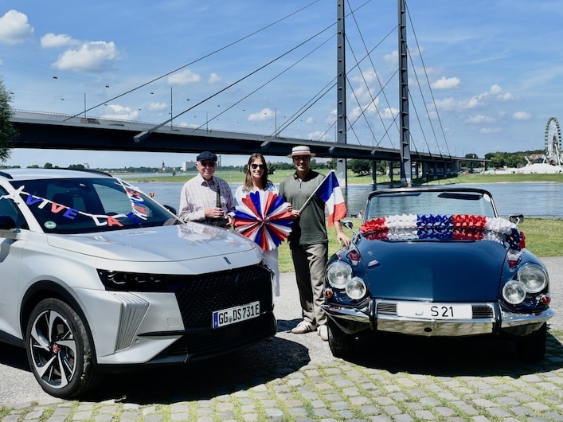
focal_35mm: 39
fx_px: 634
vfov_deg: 36.6
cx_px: 213
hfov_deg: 47.5
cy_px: 162
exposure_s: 1/250
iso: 100
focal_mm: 28
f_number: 8
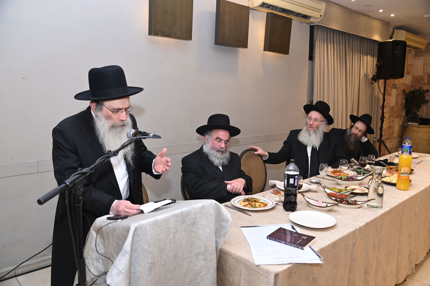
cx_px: 215
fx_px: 358
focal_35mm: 30
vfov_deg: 43.6
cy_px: 143
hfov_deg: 62.0
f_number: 4.5
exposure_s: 1/160
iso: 2000
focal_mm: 30
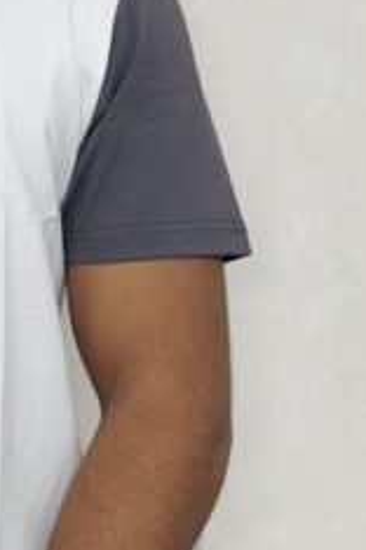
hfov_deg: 7.3
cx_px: -211
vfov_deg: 11.1
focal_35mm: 185
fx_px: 2821
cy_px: 99
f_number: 1.6
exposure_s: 1/100
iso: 40
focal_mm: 5.96
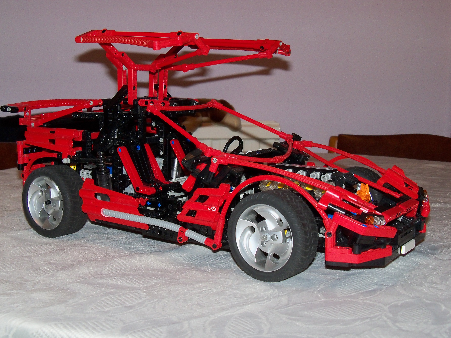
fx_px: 651
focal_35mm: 50
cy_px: 169
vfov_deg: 29.1
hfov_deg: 38.2
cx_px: 226
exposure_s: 1/30
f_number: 3.8
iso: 200
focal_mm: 8.8
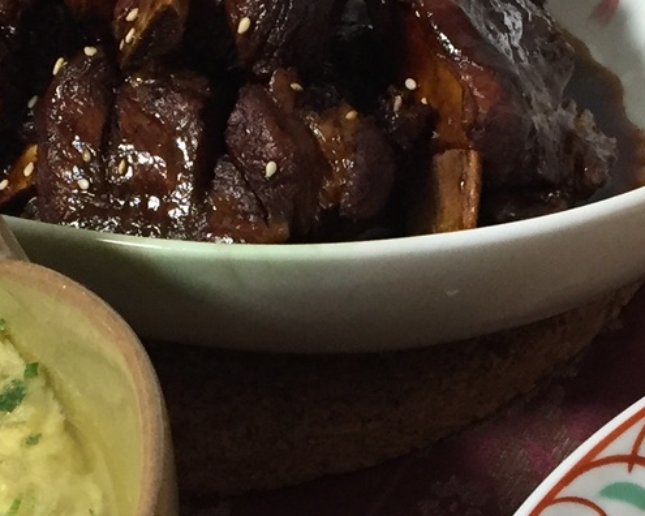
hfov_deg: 16.4
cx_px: 361
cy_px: 719
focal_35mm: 117
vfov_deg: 12.7
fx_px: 2233
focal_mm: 4.15
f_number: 2.2
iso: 125
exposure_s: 1/30
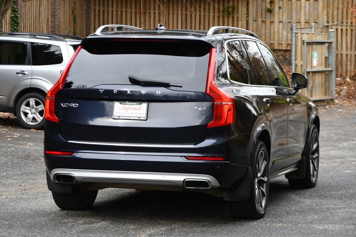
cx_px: 178
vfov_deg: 10.6
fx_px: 1275
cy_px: 118
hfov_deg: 15.9
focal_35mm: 129
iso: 250
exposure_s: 1/250
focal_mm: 86
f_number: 5.6
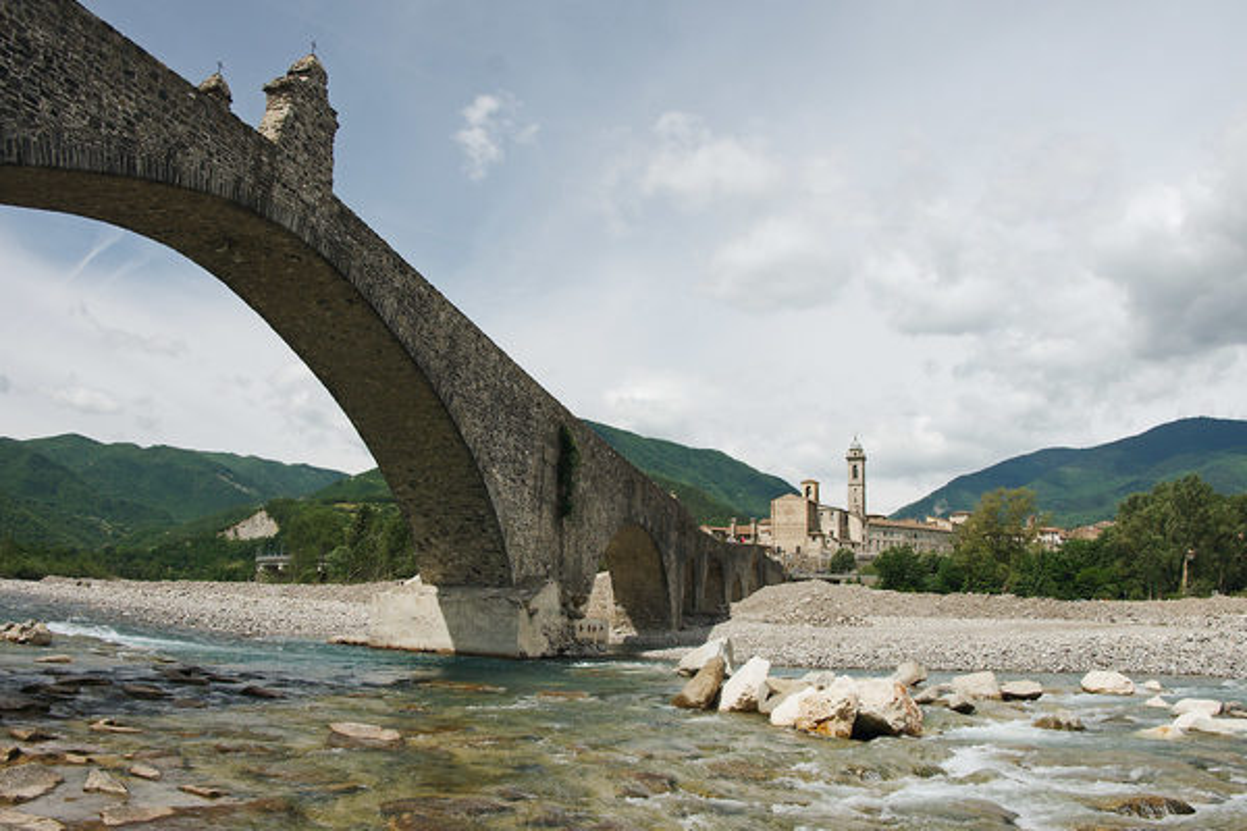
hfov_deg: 71.5
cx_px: 624
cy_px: 416
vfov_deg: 51.3
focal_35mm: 25
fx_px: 866
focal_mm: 16.7
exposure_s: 1/250
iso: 320
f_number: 9
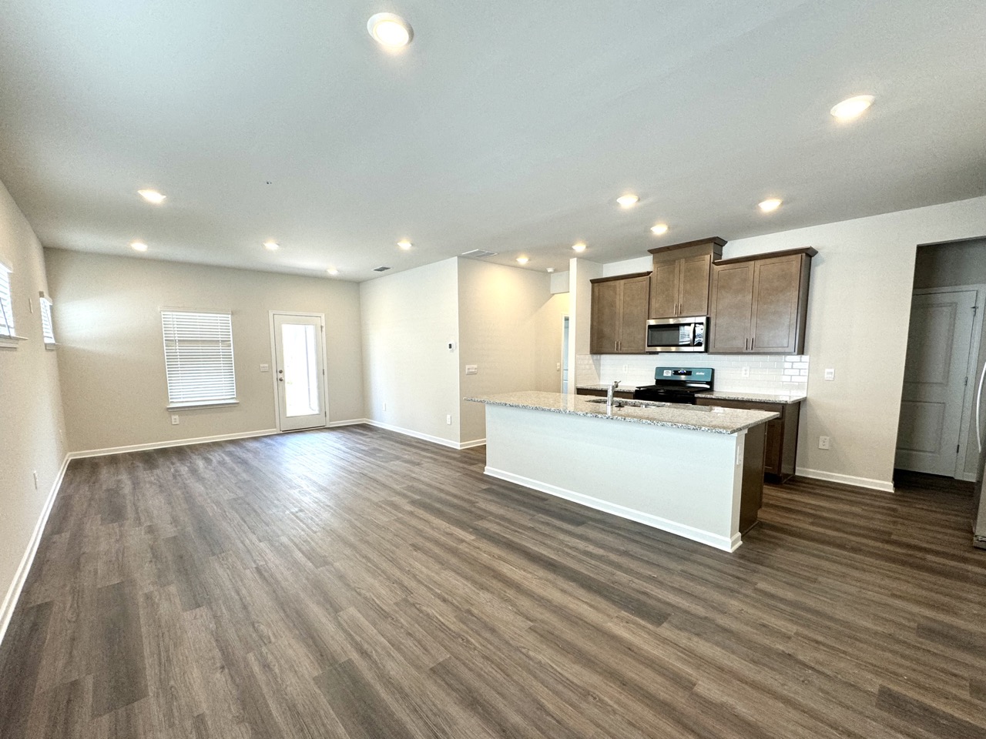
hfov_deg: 102.1
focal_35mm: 14
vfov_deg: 85.7
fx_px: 399
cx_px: 493
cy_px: 370
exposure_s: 1/120
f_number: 2.2
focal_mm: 2.22
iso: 160
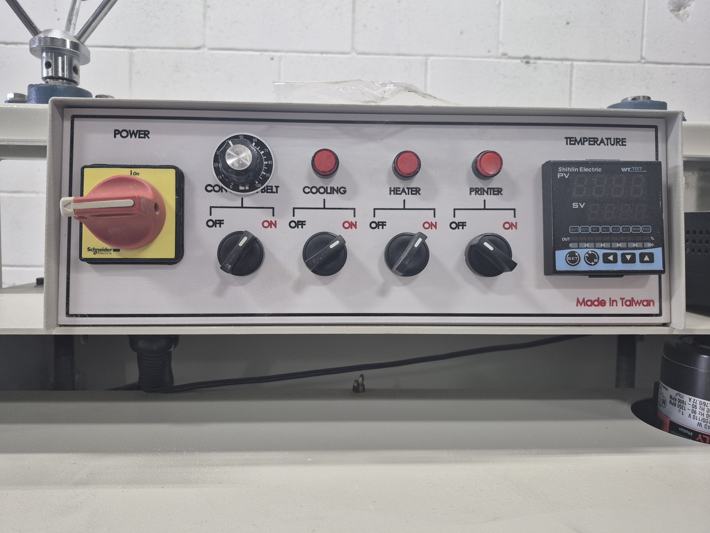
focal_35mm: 23
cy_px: 266
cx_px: 355
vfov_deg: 58.9
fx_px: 472
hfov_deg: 73.9
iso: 250
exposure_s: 1/120
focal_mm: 5.4
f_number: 1.8
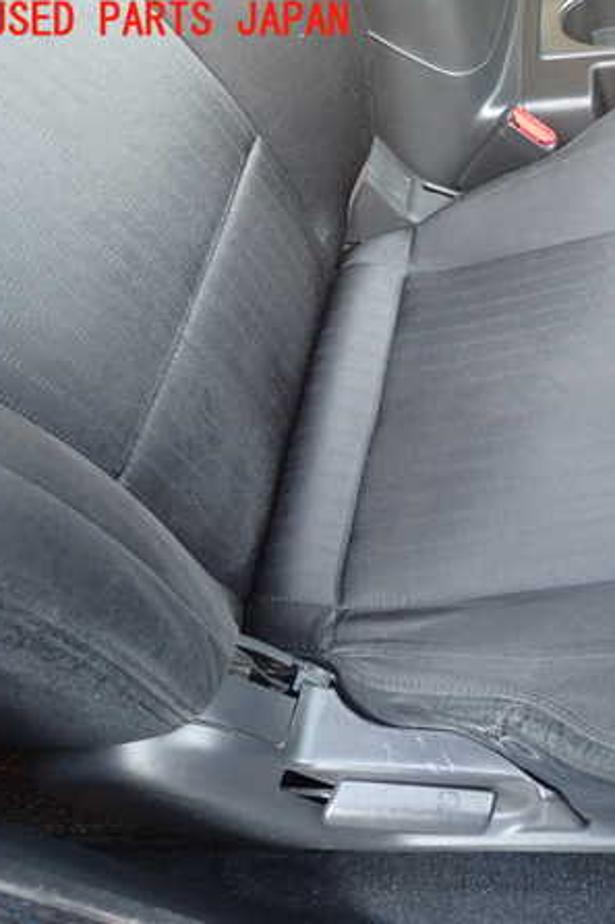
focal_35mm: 35
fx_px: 898
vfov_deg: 54.5
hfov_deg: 34.8
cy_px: 462
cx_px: 594
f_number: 2
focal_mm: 4.5
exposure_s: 1/50
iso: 200
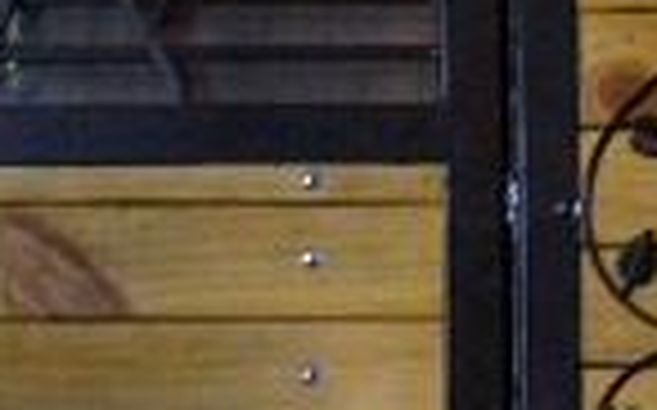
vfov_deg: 9.6
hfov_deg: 15.2
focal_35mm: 136
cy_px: 279
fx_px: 2433
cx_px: 88
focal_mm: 6.1
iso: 200
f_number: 2.7
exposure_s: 1/8
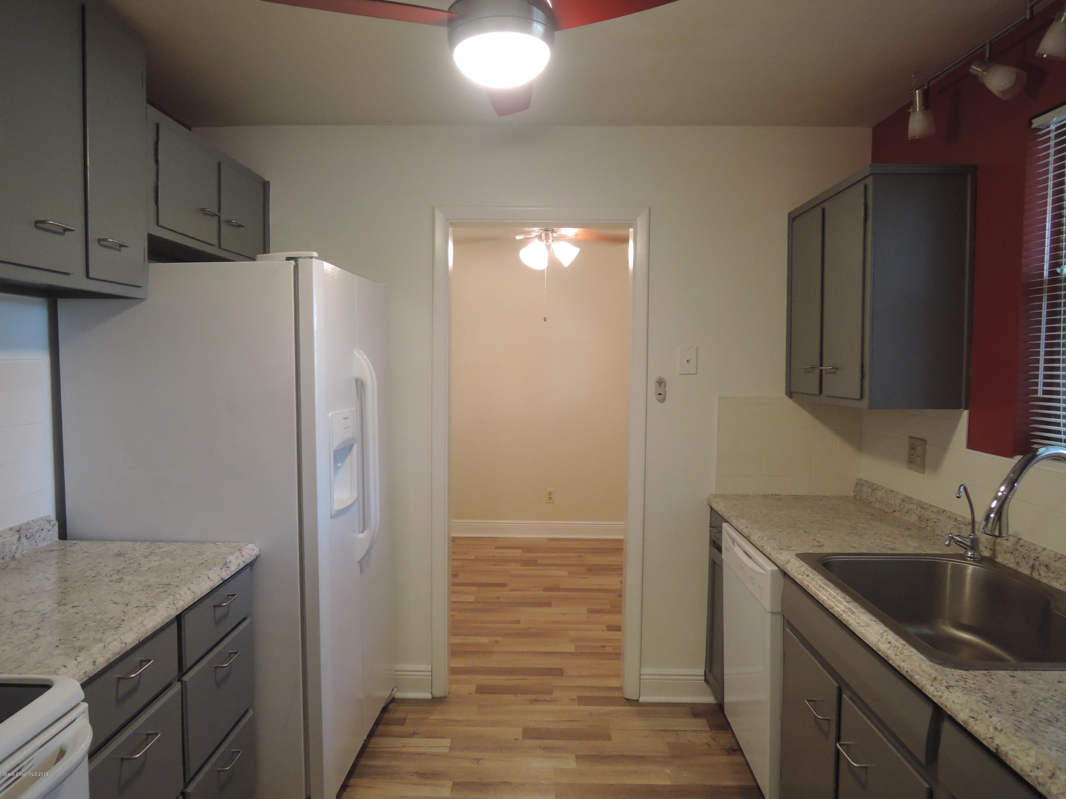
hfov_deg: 71.6
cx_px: 533
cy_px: 400
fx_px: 739
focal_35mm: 24
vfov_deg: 56.8
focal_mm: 5.1
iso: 360
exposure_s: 1/30
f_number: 2.8
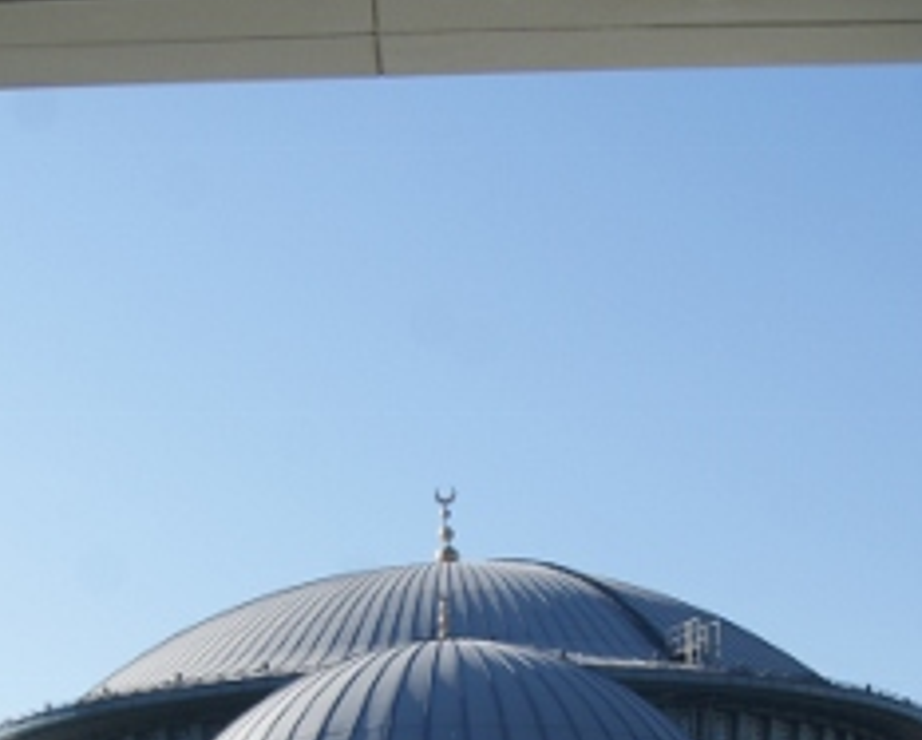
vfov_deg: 17.3
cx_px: 431
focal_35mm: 87
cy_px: 716
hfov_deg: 21.9
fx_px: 2377
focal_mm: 18
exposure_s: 1/160
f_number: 10
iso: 100
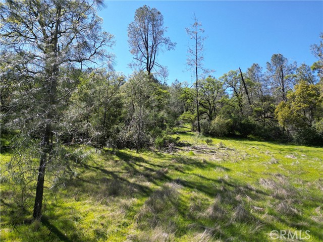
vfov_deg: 56.8
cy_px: 121
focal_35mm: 24
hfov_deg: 71.6
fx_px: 224
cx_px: 162
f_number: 1.7
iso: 100
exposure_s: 1/1250
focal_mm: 6.72
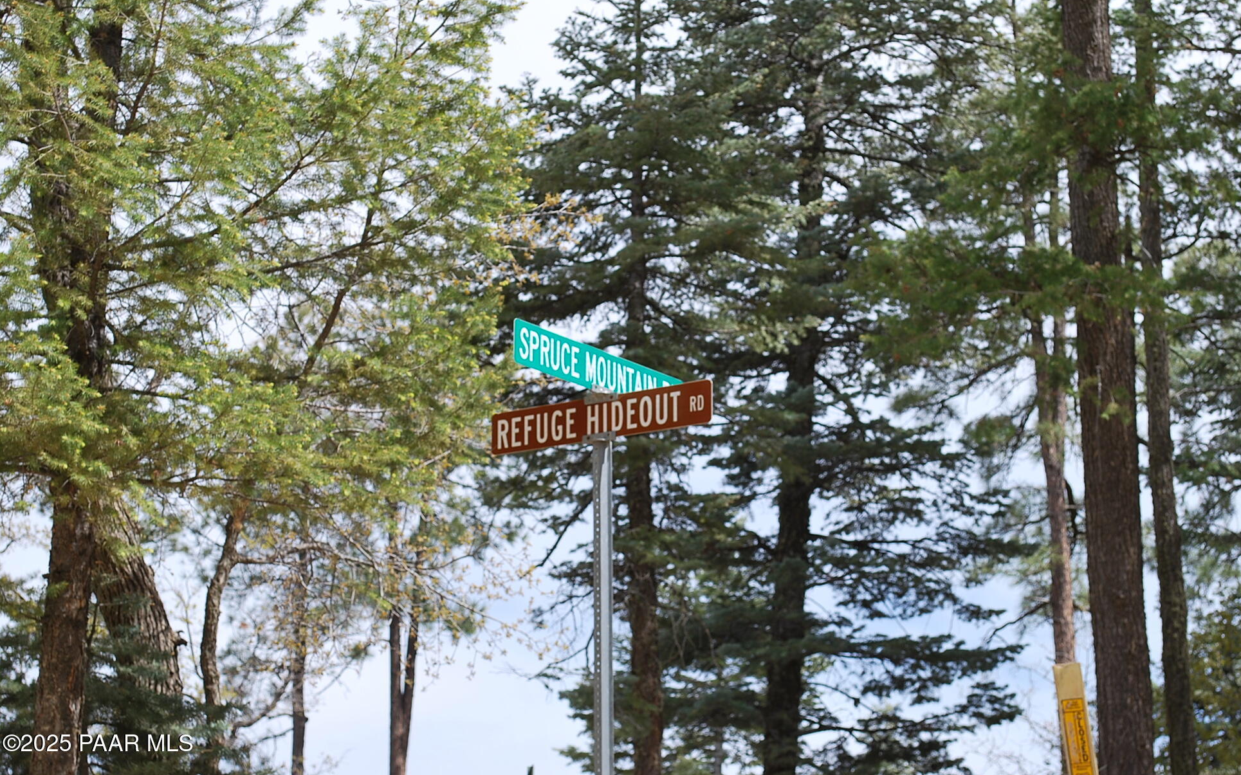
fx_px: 2858
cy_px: 364
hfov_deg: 24.5
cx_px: 622
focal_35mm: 85
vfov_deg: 15.4
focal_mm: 55
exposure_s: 1/200
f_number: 7.1
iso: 100
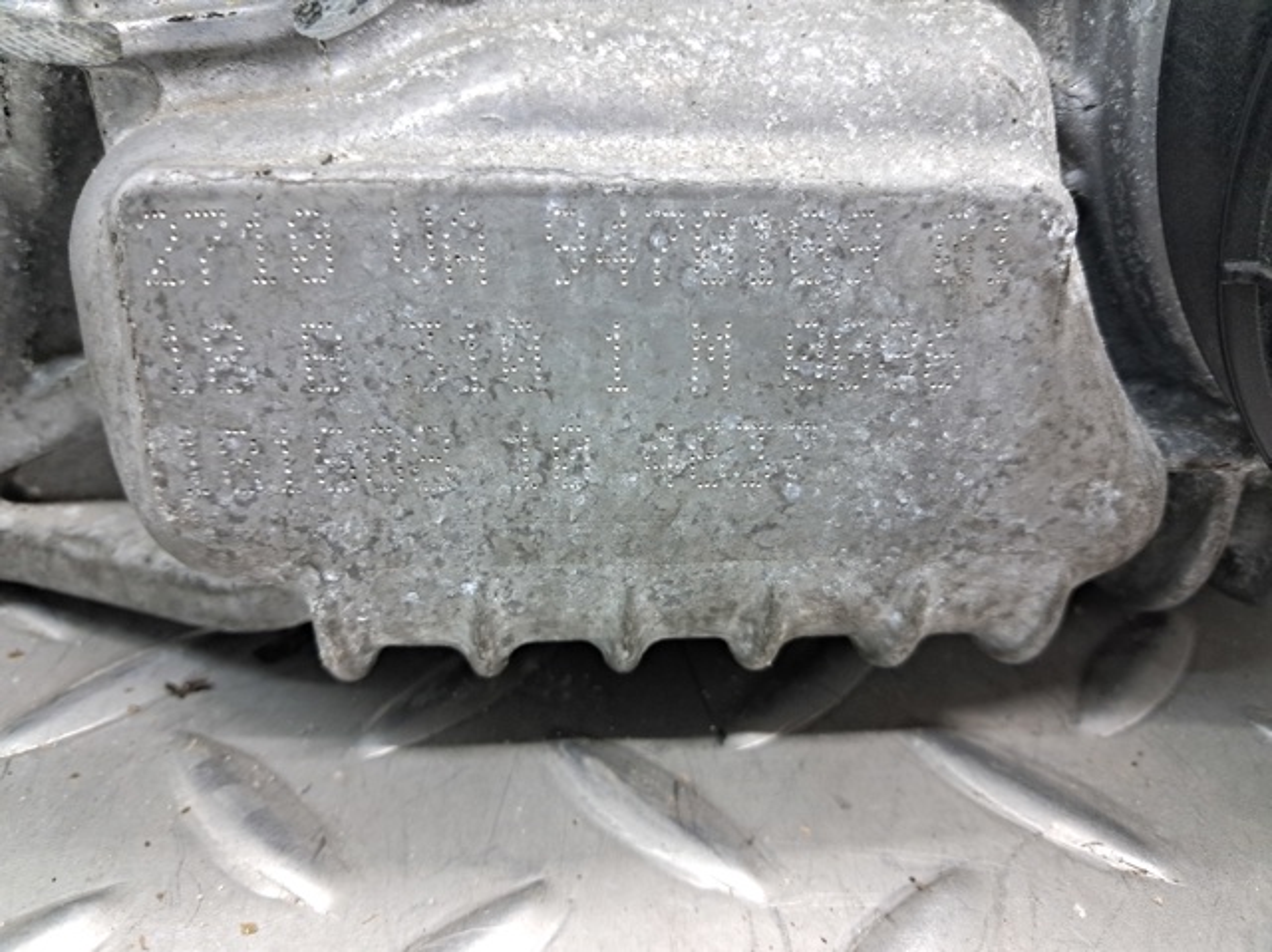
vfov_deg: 51.3
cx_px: 636
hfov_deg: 65.4
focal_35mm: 27
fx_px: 991
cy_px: 476
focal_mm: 4
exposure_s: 1/50
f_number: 1.8
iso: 400
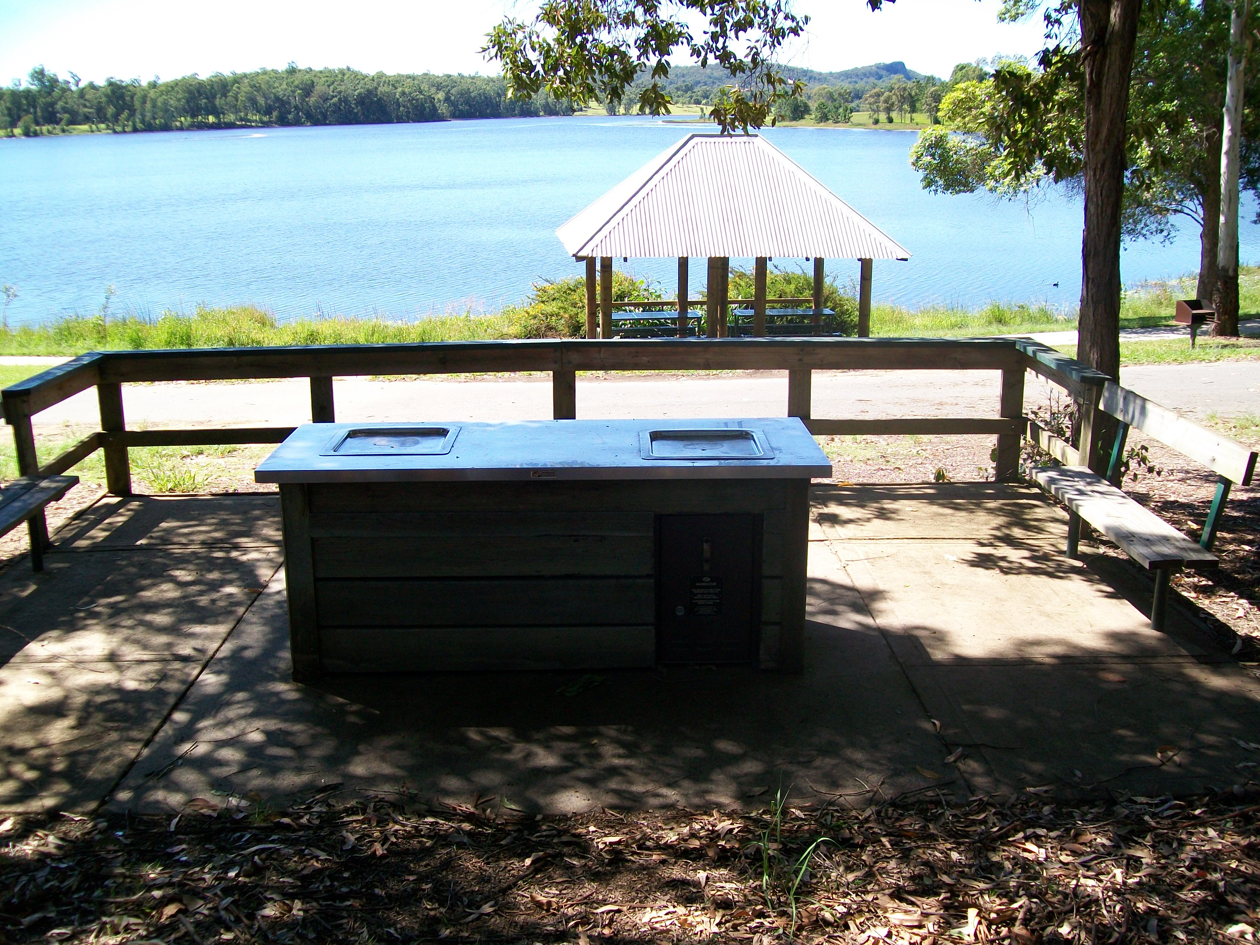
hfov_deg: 54.0
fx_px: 1238
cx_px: 630
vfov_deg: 41.8
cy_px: 472
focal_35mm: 34
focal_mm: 6.1
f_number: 2.7
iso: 64
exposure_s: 1/400
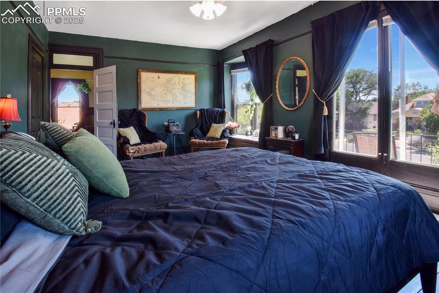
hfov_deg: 95.0
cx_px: 220
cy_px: 146
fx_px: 201
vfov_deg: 72.1
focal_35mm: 16
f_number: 13
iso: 320
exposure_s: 1/6
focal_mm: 11
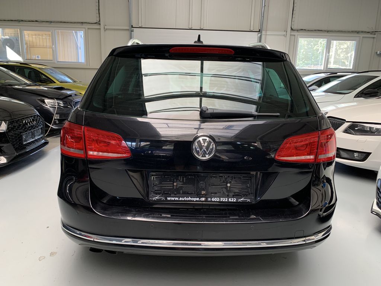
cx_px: 190
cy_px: 143
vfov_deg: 53.1
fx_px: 286
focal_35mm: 26
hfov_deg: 67.3
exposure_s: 1/76
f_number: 1.8
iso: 100
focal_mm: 4.25
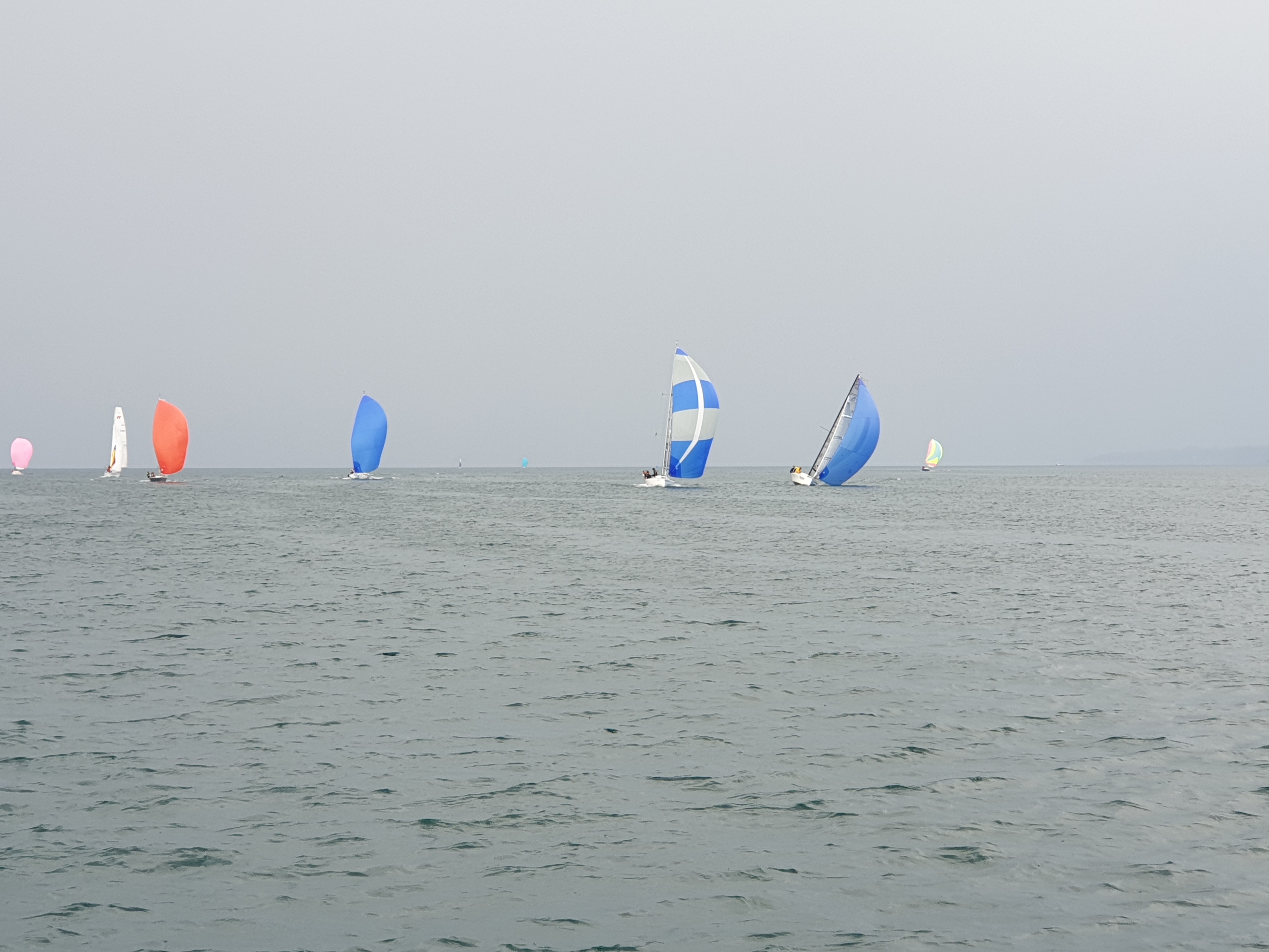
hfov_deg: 36.8
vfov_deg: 28.0
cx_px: 634
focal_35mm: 52
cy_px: 476
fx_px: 1906
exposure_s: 1/132
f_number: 2.4
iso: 25
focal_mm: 6
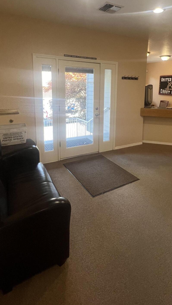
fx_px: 162
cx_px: 103
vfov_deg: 85.1
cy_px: 117
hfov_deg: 55.5
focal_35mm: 20
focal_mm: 1.57
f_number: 1.8
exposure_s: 1/120
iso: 160
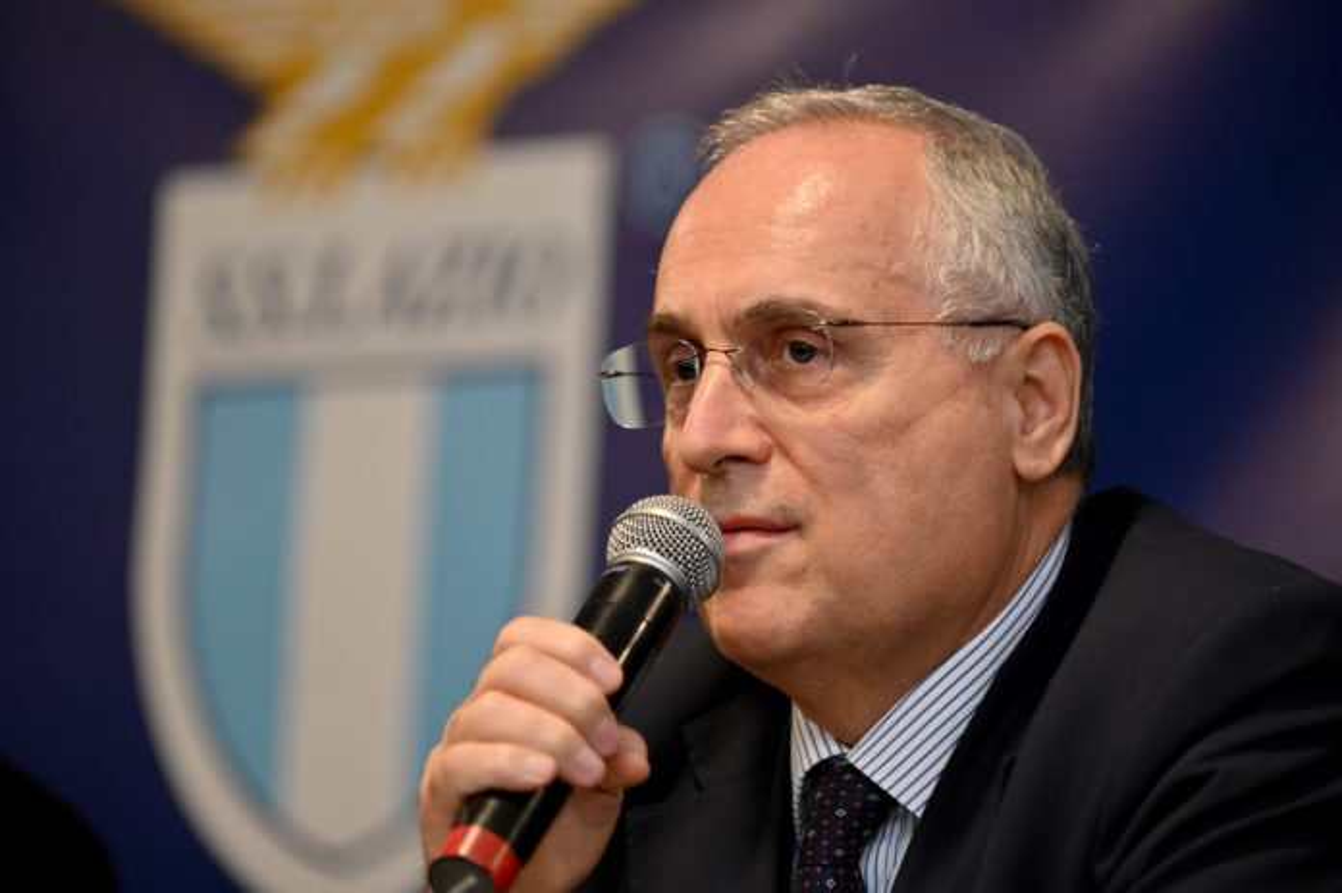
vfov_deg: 7.2
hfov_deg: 10.8
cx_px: 671
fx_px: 7078
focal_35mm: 190
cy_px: 446
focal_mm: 190
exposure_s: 1/100
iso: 640
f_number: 4.5
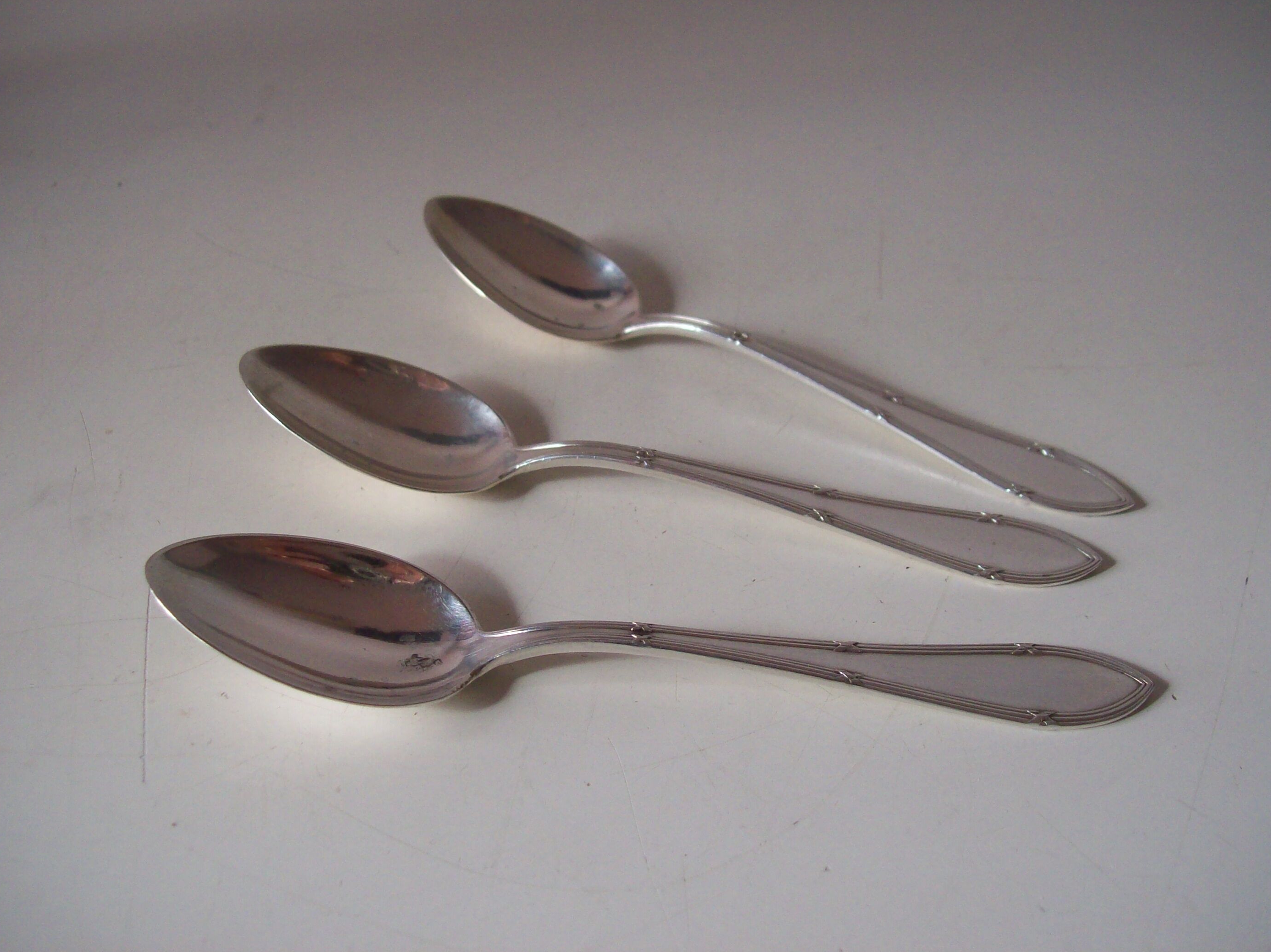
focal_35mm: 37
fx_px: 1358
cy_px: 469
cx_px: 632
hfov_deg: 50.2
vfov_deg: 38.6
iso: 160
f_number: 2.7
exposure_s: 1/59.1
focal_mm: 6
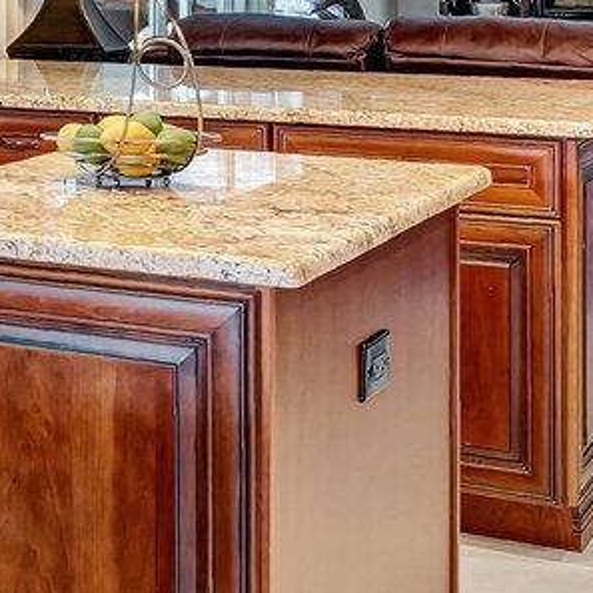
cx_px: -230
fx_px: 1808
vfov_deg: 17.8
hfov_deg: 17.2
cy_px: -111
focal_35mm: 93
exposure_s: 1/2
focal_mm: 15.9
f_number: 8
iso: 400
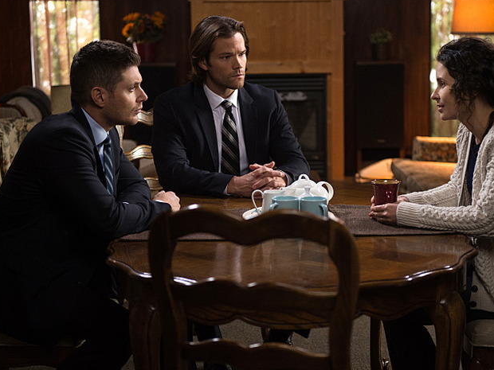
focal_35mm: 75
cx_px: 287
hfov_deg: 26.0
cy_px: 175
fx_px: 1070
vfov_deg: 19.6
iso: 2500
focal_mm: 62
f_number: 2.8
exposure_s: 1/80
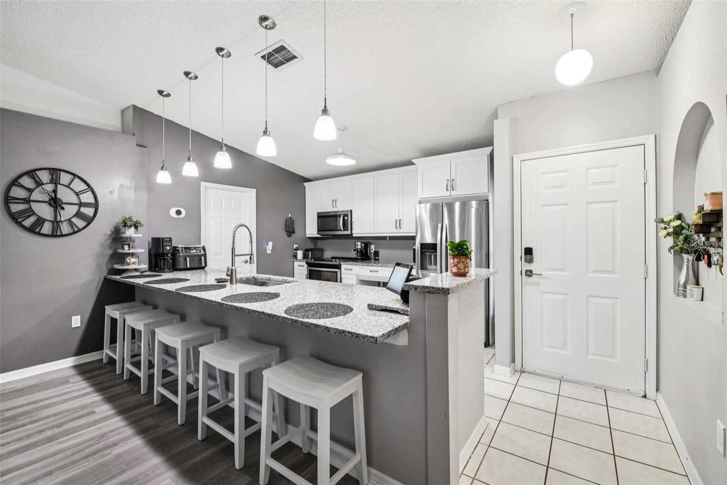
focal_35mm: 15
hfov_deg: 100.4
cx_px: 364
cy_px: 242
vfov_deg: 77.3
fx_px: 303
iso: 400
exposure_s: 1/4
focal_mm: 15
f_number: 8
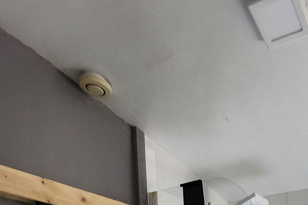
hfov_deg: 48.7
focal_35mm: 37
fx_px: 317
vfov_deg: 21.8
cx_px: 250
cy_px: 372
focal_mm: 1.7
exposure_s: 1/50
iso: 125
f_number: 2.2
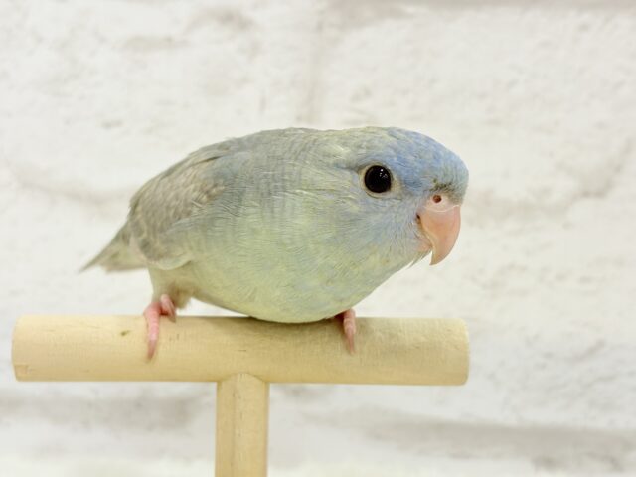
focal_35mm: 52
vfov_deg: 28.0
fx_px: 955
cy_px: 238
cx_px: 318
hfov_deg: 36.8
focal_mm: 5.96
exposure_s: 1/50
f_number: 1.6
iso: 40
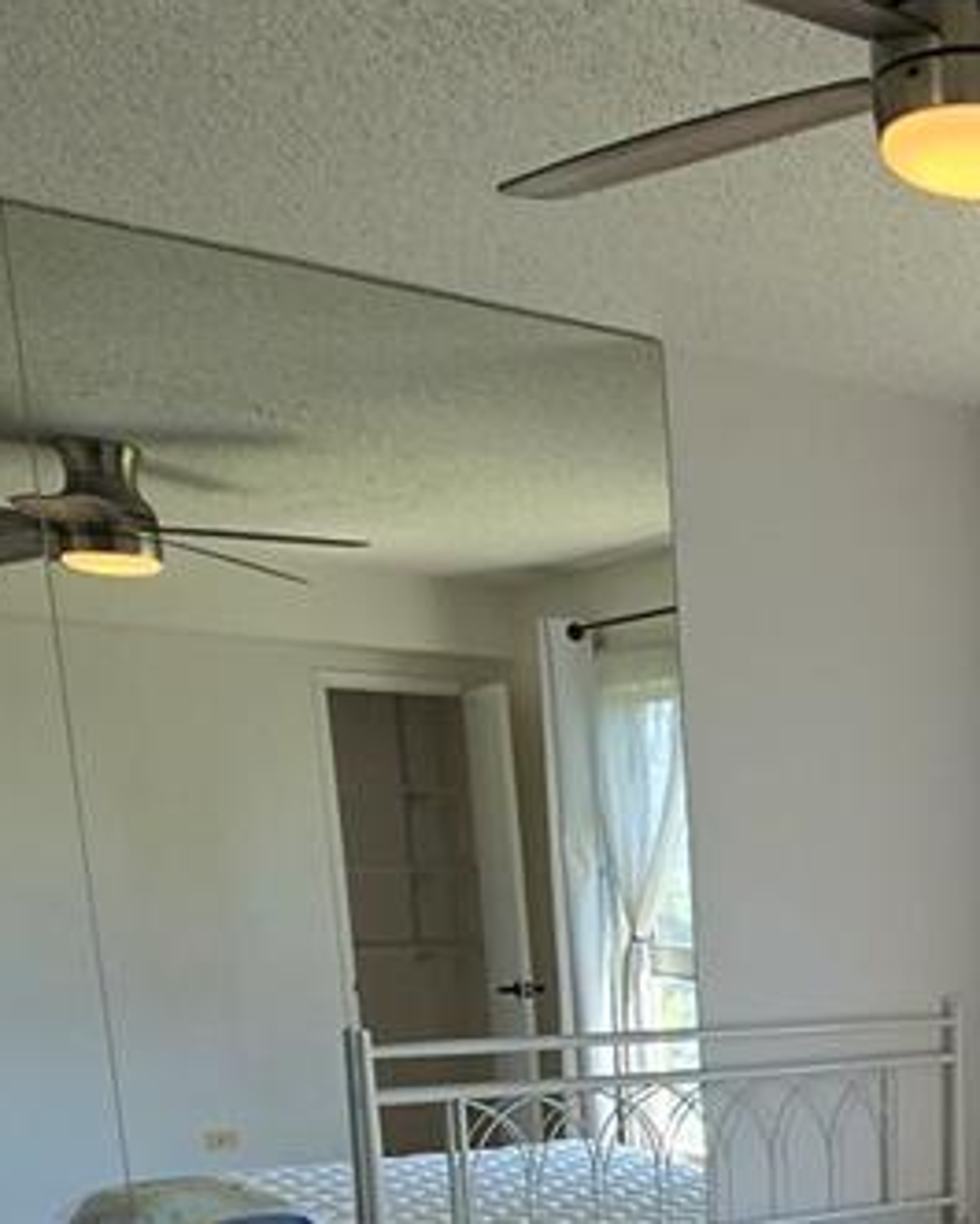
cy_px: 1316
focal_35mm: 46
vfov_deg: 35.1
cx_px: 1172
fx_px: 1667
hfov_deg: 28.5
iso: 50
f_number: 2.2
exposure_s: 1/174
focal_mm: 2.2
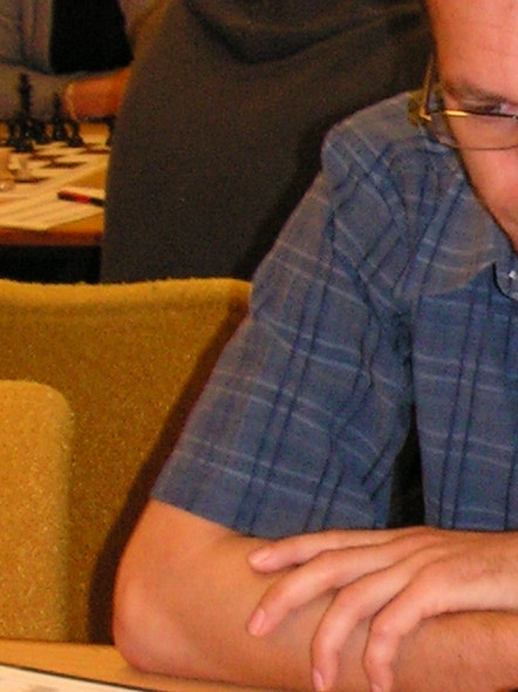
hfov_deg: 11.0
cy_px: 515
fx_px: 2636
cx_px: 600
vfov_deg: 14.9
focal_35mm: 132
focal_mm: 6.4
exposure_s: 1/40
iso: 200
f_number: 3.2
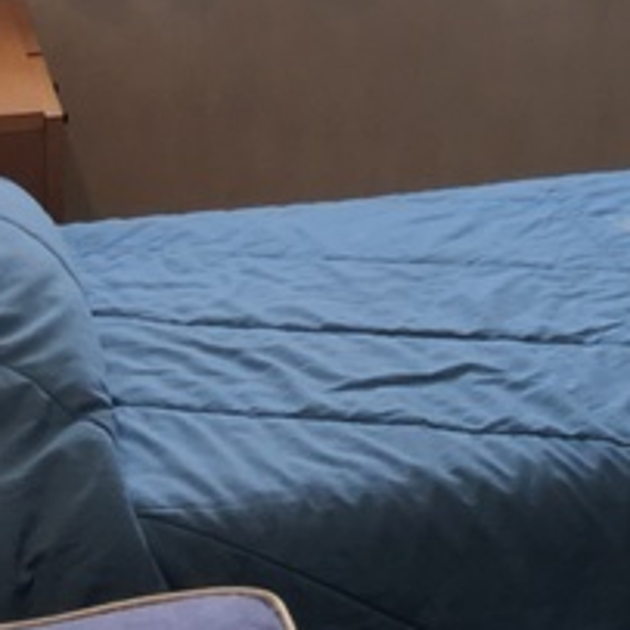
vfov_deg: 12.6
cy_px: -428
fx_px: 2656
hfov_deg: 13.4
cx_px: 608
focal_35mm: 129
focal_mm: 4.15
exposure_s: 1/50
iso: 32
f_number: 2.2
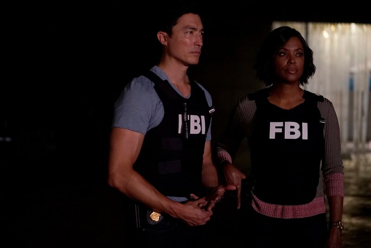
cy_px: 124
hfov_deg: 28.8
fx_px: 722
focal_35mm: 70
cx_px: 186
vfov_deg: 19.5
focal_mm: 70
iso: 6400
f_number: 2.8
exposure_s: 1/160
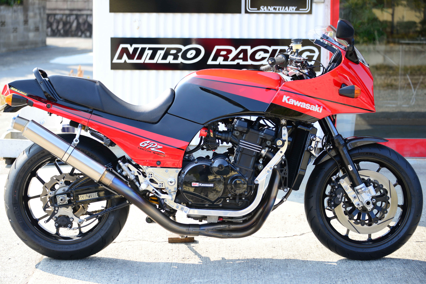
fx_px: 971
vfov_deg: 16.7
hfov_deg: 24.8
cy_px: 142
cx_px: 213
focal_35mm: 82
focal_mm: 82
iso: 400
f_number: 5
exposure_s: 1/400
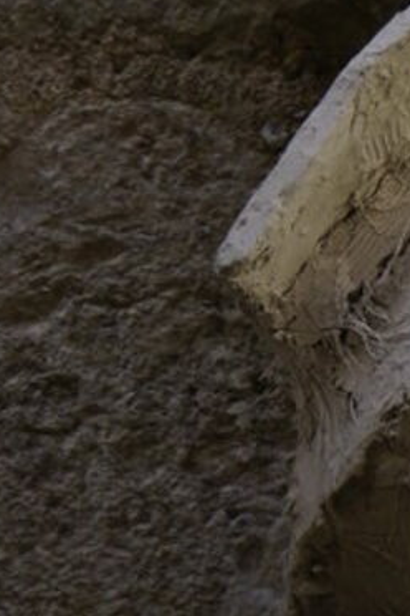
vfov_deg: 6.0
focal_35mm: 339
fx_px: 5791
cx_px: 375
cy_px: -263
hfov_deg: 4.1
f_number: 5.6
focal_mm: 70
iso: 500
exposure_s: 1/200
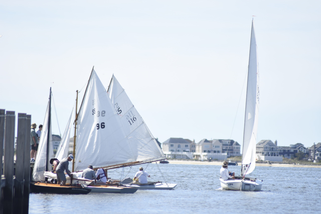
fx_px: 3344
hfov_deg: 5.5
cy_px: 107
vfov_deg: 3.7
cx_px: 160
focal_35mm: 375
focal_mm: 250
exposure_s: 1/1600
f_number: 5
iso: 400
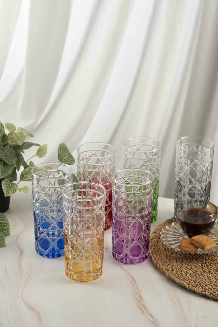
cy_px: 164
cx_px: 109
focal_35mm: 90
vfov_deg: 22.6
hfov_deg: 15.2
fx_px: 817
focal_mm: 90
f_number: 10
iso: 1000
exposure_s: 1/160
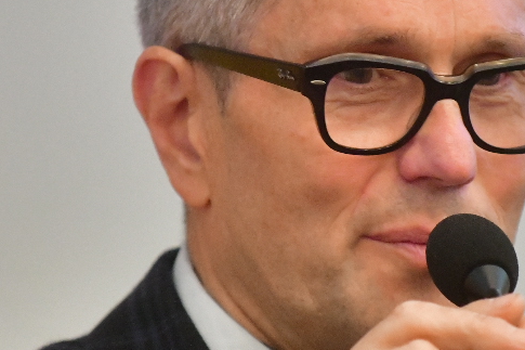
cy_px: 196
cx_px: 390
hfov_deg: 3.1
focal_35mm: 668
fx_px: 9738
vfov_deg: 2.1
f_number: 2.8
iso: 5000
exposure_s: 1/200
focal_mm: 200
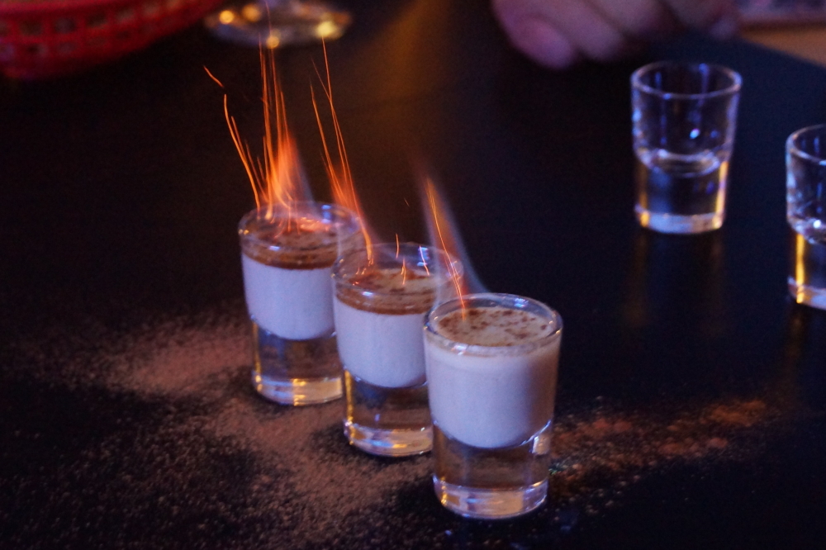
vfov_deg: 22.6
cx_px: 413
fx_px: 1376
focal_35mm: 60
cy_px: 275
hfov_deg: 33.4
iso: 1600
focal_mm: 40
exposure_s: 1/6
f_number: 4.5
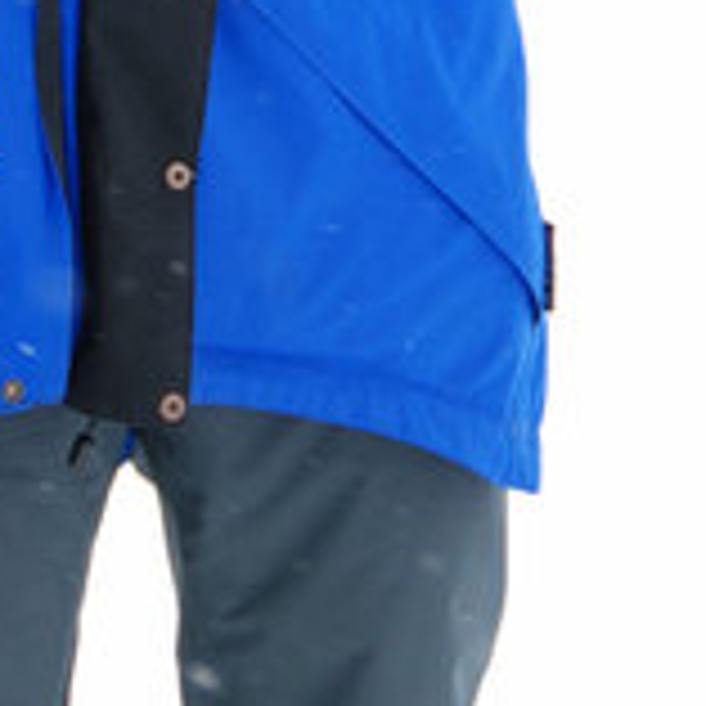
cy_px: -719
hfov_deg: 4.7
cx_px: 301
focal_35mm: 370
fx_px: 8535
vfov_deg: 4.7
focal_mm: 65
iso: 100
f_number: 5
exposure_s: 1/400
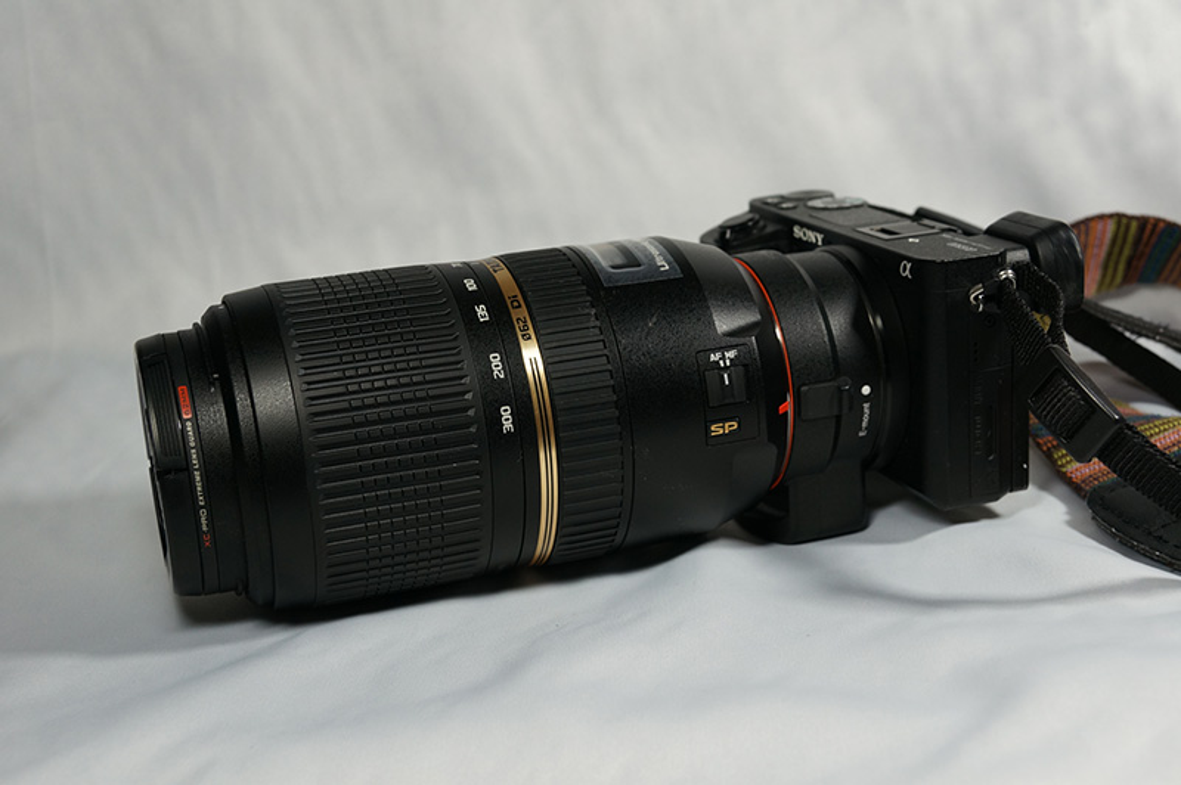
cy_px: 392
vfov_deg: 28.0
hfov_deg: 41.1
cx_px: 590
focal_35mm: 48
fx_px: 1573
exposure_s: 1/60
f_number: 7.1
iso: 400
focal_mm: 32
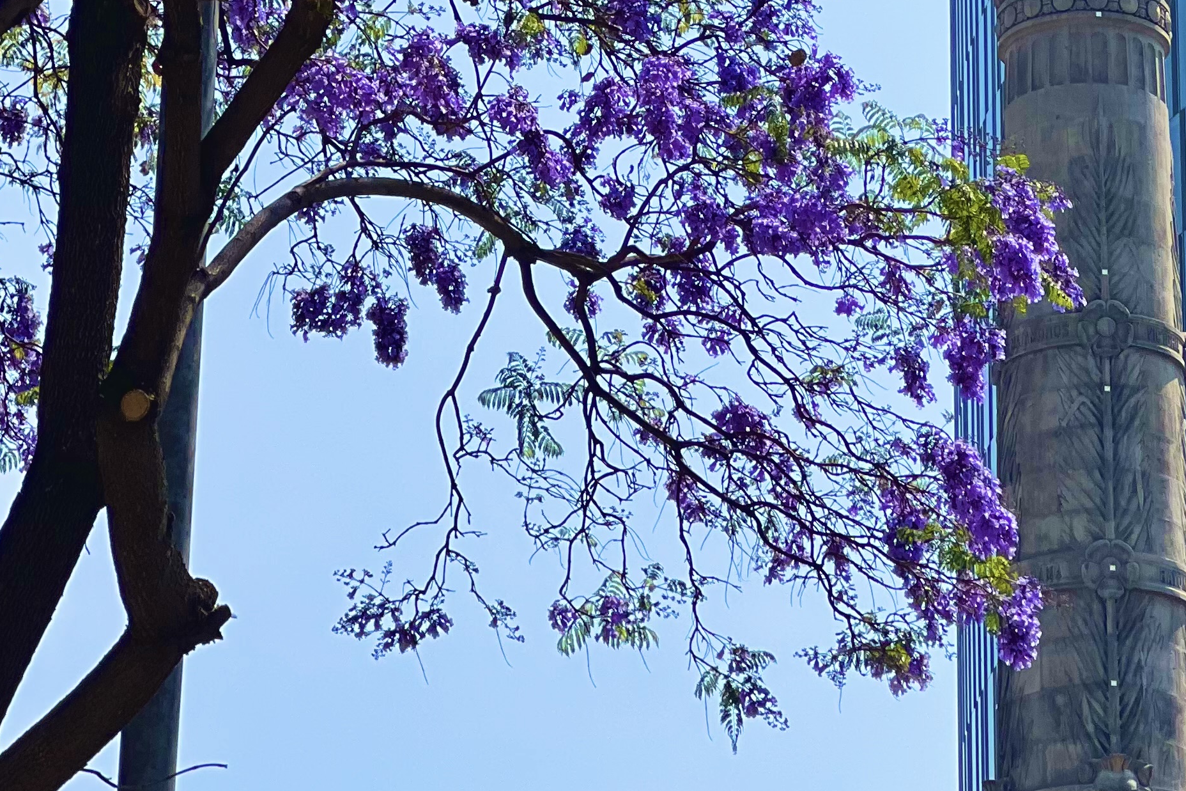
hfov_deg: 11.8
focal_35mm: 174
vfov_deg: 7.8
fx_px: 5731
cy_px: -29
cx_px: 950
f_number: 2.8
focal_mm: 9
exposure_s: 1/809
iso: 32
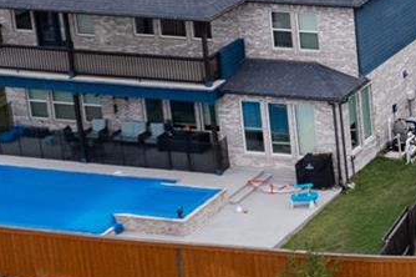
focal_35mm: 135
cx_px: 772
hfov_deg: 13.5
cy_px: 17
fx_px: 1558
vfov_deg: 10.1
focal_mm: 8.38
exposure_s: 1/2000
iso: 110
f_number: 2.8
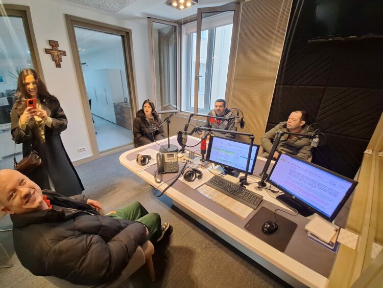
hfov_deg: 106.2
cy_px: 144
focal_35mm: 13
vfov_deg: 89.9
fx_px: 144
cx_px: 192
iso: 160
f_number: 2.2
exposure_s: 1/50
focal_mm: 1.74
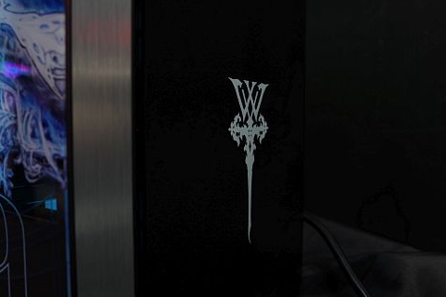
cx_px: 233
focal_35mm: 31
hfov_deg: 60.3
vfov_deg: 42.3
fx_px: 384
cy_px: 143
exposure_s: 1/10
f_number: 7.1
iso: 500
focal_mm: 29
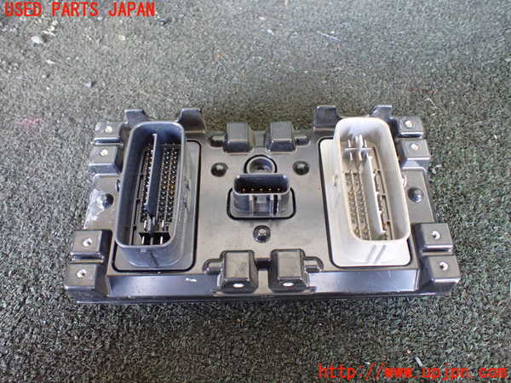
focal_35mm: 30
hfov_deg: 60.0
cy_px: 192
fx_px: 443
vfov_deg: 46.8
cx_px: 256
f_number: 2.3
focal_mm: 5.4
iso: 800
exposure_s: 1/50
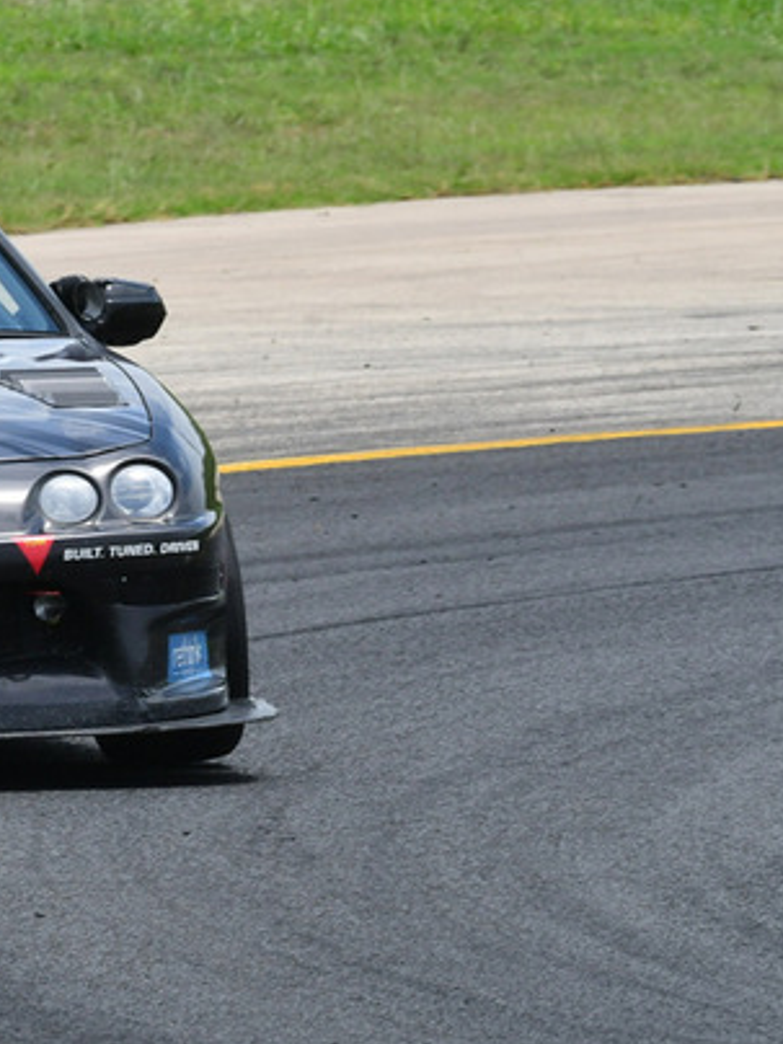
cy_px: 359
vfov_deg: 2.2
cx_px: -225
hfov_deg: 1.6
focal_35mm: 915
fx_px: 27596
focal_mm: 320
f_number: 13
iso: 640
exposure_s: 1/640
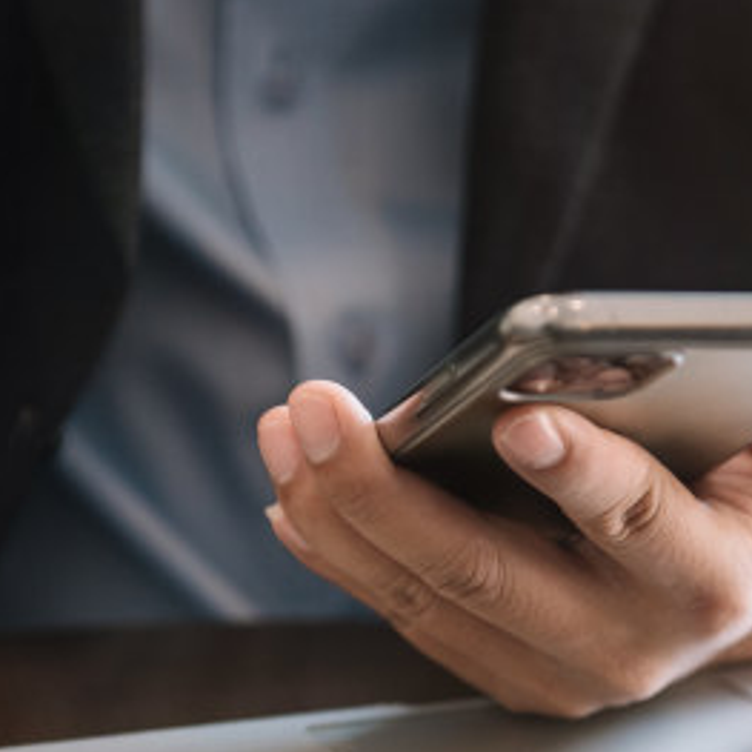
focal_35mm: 160
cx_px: 187
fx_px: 3932
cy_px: 569
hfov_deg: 10.9
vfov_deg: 10.9
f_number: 2.8
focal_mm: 66
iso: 320
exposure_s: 1/125
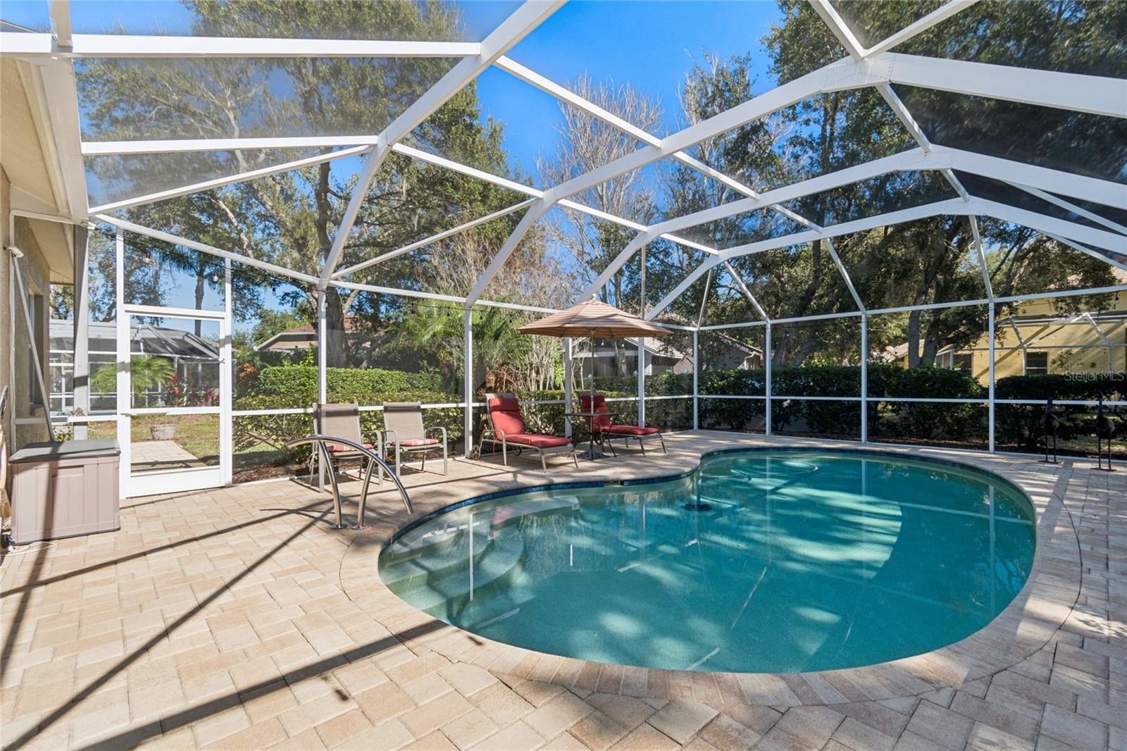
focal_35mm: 15
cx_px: 564
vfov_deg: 77.3
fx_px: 469
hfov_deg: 100.4
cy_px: 376
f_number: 7.1
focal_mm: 10
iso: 100
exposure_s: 1/60
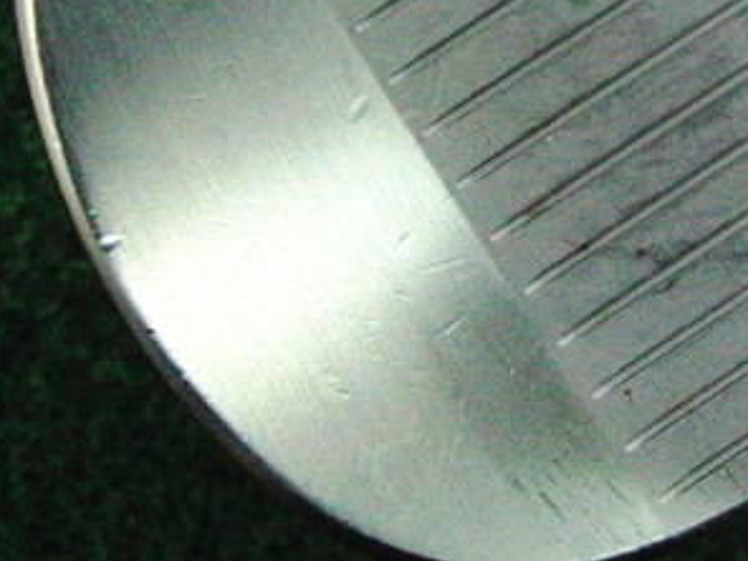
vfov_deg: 18.1
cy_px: 58
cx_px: 733
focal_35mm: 80
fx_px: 1729
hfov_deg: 23.5
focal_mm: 6.42
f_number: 3.6
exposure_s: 1/500
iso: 3200
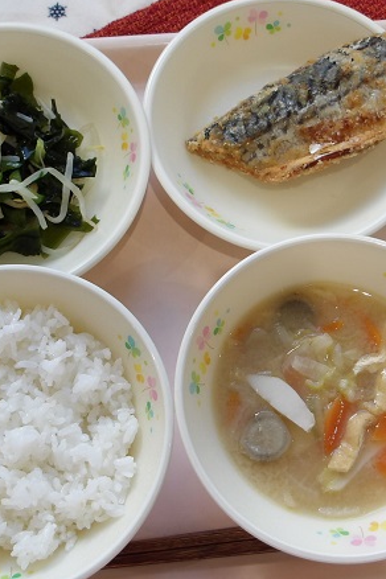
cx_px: 218
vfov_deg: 47.4
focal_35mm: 41
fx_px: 659
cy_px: 315
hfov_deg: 32.6
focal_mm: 4.9
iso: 100
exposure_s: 1/46
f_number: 3
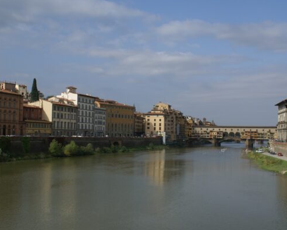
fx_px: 408
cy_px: 116
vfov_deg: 31.5
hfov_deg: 38.7
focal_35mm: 48
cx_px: 153
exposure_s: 1/200
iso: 100
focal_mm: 28
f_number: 11
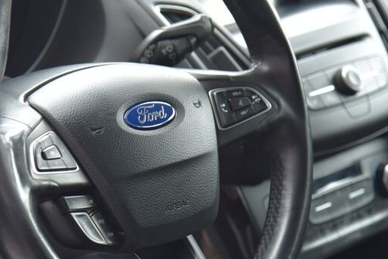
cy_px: 135
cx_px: 77
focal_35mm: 173
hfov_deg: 11.8
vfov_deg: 7.9
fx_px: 1866
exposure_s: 1/80
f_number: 4.5
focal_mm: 86
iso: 500
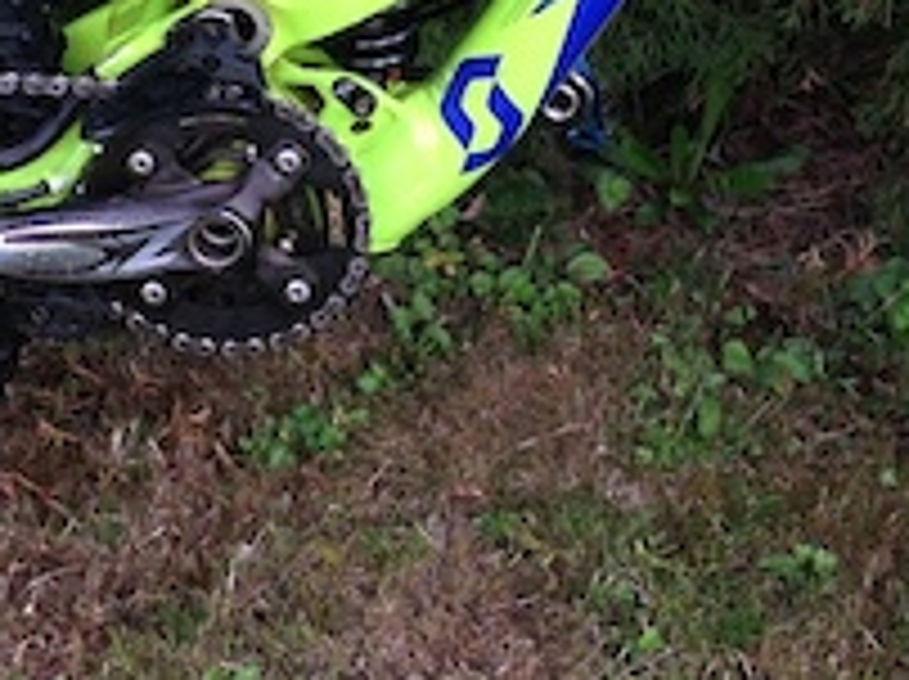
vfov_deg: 11.2
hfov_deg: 15.0
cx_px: 639
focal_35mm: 131
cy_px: -9
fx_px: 3436
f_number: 2.4
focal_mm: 4.12
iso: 50
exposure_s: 1/169
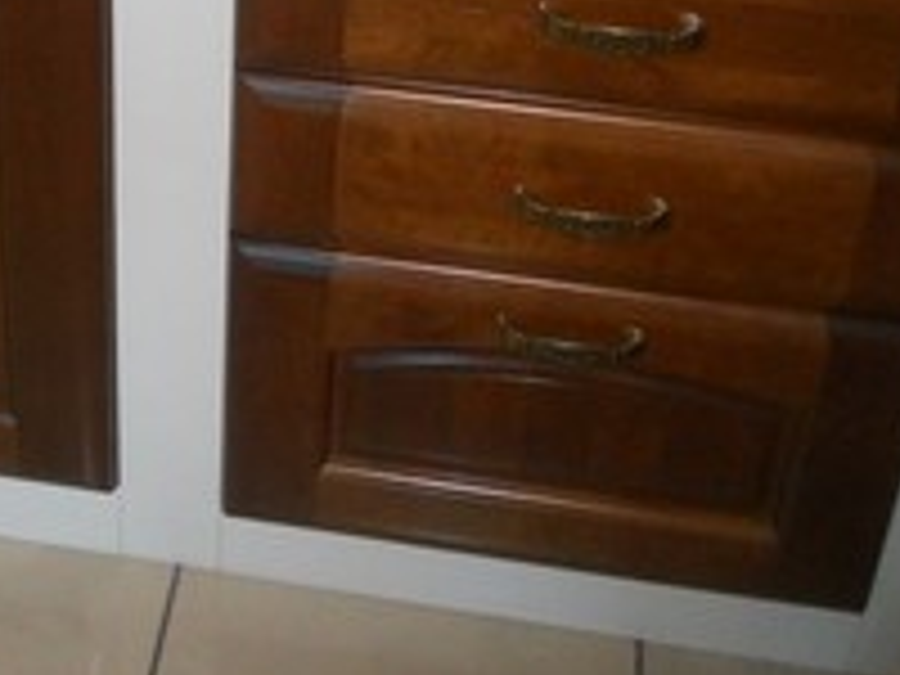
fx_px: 2106
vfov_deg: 17.6
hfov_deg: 23.4
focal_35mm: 81
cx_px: 76
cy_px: -54
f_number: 3.2
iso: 250
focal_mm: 4.9
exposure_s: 1/25
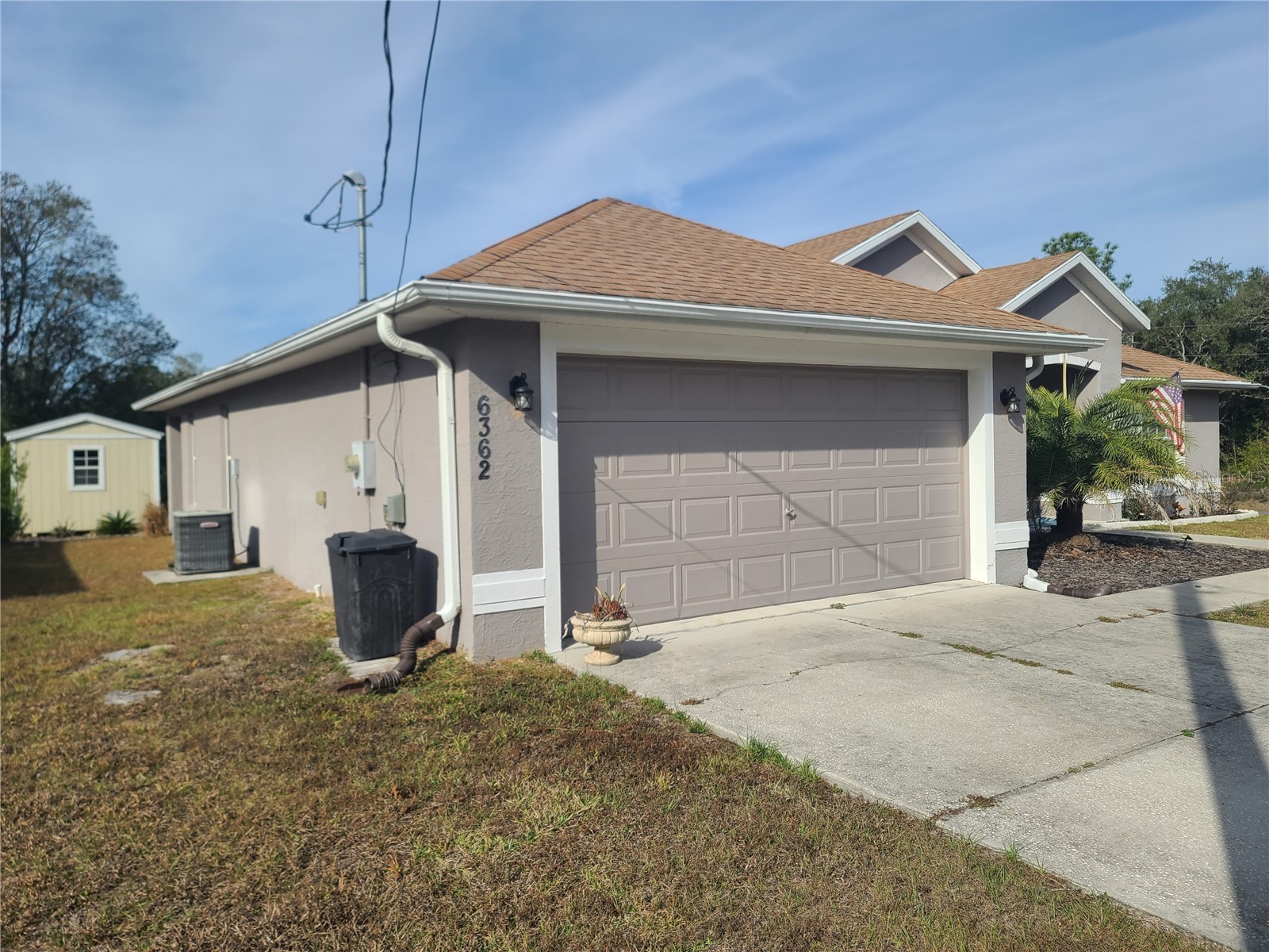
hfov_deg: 69.4
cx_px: 634
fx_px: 916
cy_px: 476
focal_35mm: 25
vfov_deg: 54.9
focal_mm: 7
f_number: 1.8
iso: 16
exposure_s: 1/1055
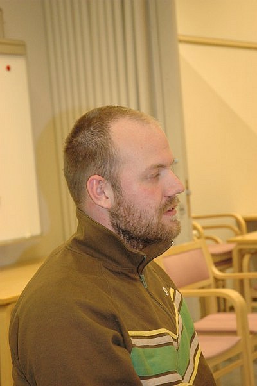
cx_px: 128
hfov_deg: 16.5
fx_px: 885
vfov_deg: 24.6
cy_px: 193
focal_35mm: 82
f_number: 5
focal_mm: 55
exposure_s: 1/80
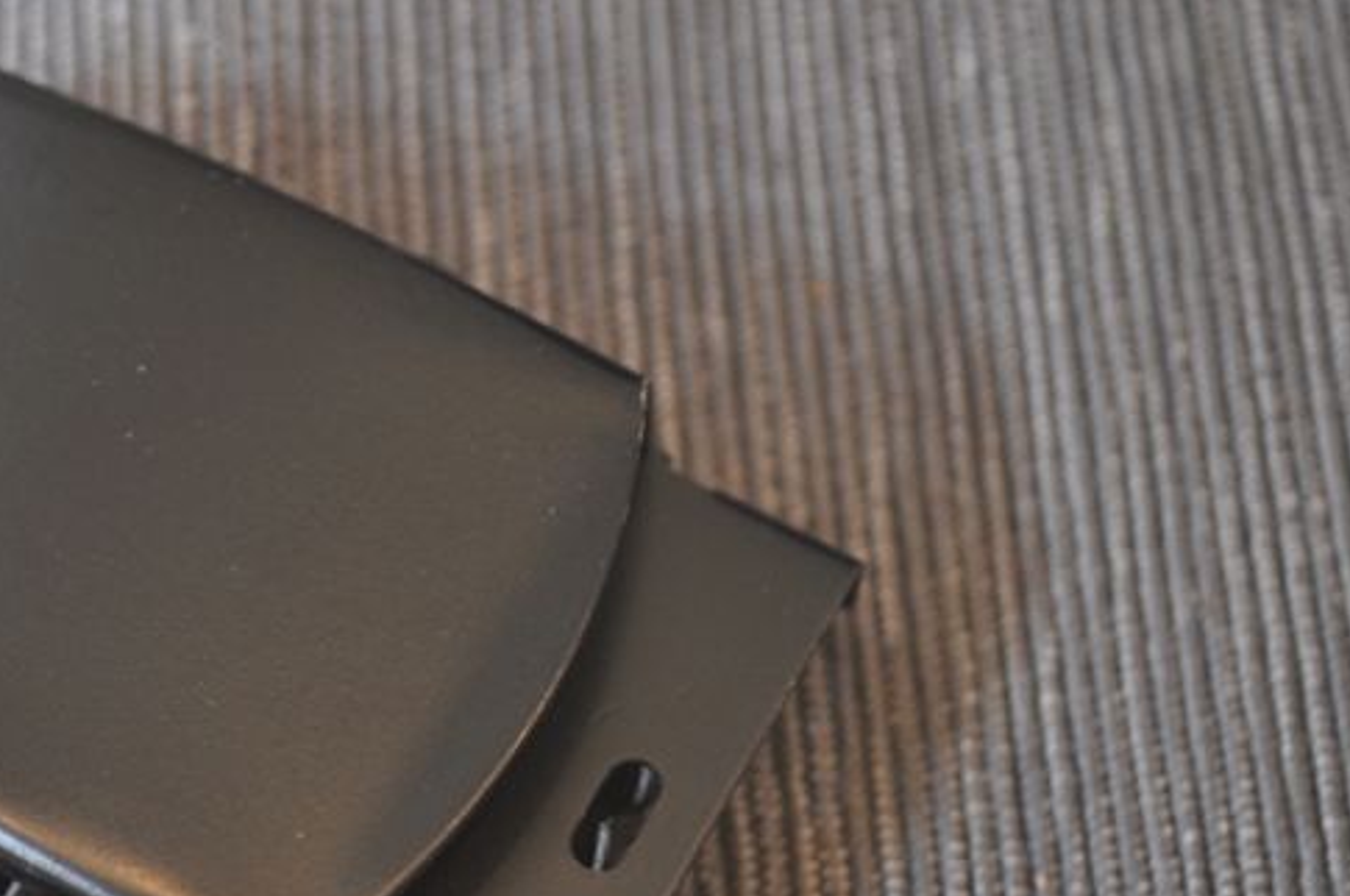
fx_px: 3520
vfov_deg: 14.5
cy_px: 575
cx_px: 248
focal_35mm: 94
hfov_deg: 21.4
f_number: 4.8
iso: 720
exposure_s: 1/60
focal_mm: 38
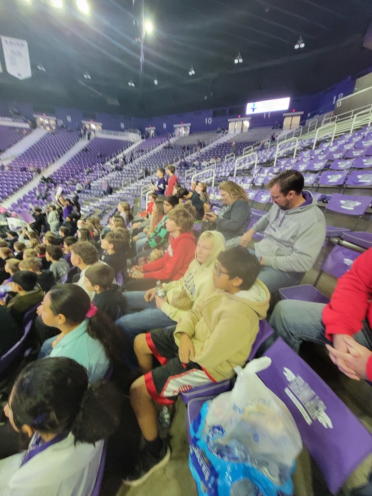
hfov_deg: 89.9
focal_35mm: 13
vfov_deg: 106.2
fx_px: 186
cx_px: 186
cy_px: 248
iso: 400
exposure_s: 1/30
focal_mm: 2.2
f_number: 2.2
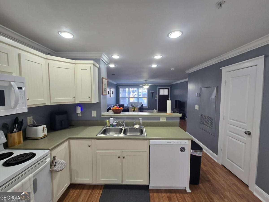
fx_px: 101
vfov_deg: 89.9
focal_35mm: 13
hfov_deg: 106.2
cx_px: 134
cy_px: 101
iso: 64
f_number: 2.2
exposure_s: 1/60
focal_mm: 2.2
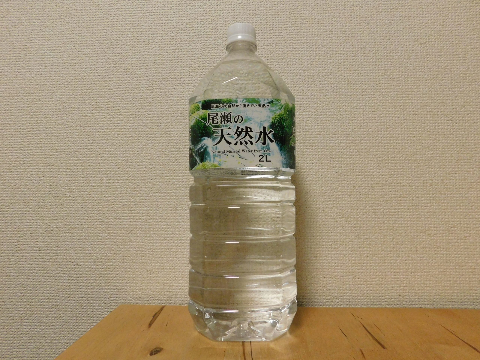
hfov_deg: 73.9
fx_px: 319
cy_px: 180
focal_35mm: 23
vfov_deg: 58.9
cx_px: 240
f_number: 3
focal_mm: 4
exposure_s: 1/20
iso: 400
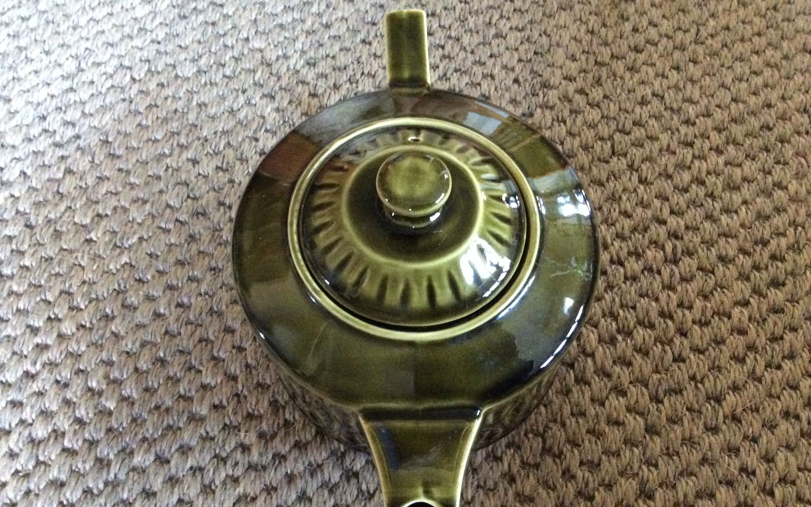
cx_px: 406
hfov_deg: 56.7
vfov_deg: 37.2
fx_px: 752
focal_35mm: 34
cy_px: 287
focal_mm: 3.3
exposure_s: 1/17
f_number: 2.4
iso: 640
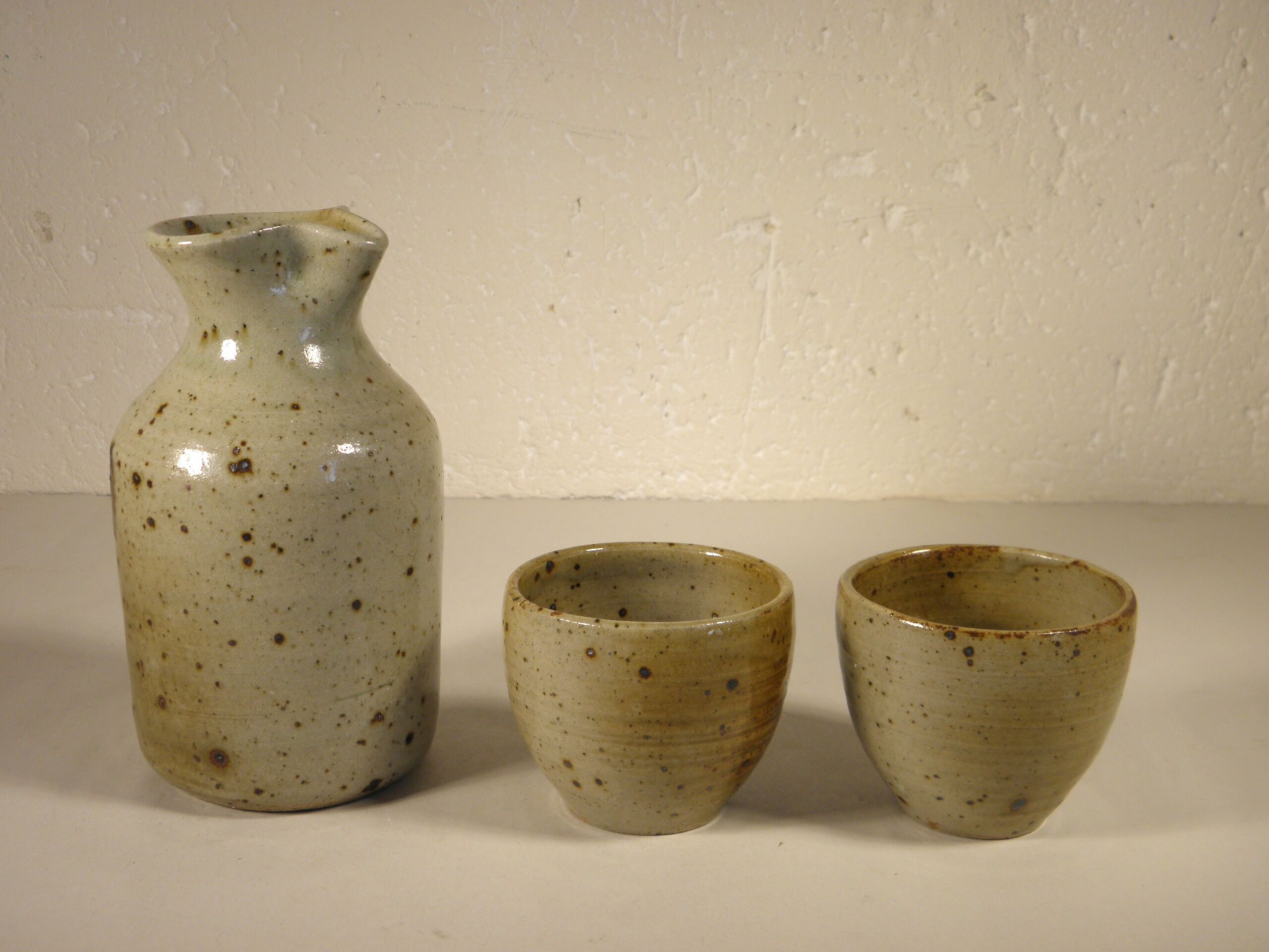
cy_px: 476
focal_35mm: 47
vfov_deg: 30.9
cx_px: 634
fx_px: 1723
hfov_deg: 40.4
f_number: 3.9
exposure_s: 1/60
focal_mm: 8.6
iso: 100
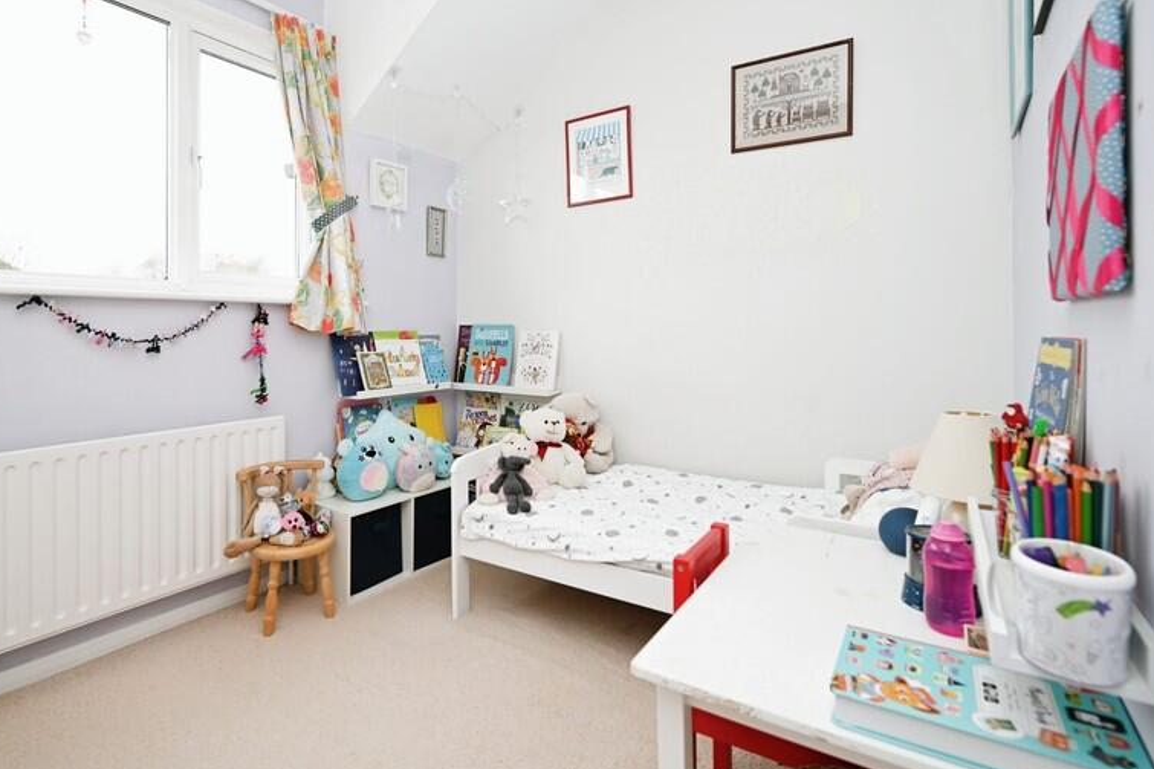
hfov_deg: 86.3
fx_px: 609
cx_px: 491
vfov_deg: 64.2
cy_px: 323
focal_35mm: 19
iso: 110
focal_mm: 14
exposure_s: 1/60
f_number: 4
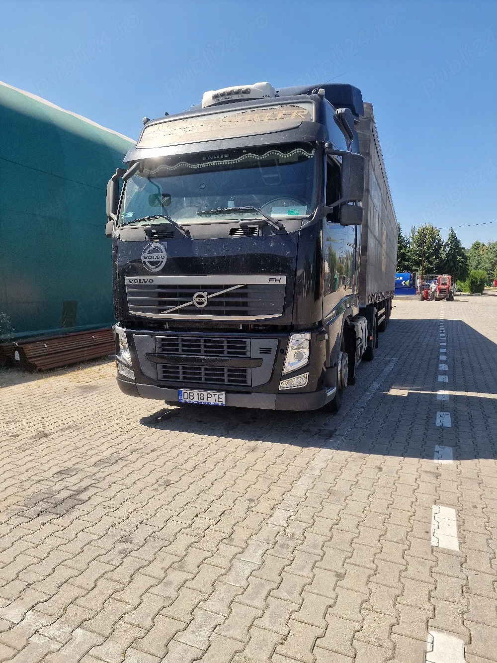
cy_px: 332
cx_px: 248
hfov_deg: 58.9
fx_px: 440
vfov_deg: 73.9
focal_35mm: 23
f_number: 1.8
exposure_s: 1/769
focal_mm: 6.4
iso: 50
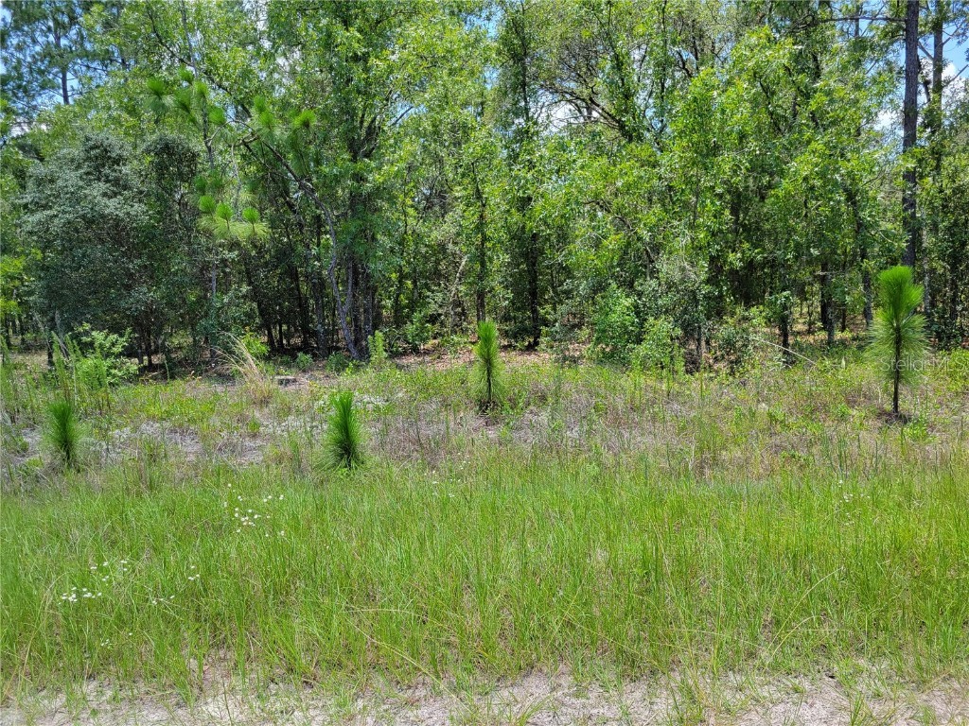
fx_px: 728
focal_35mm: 26
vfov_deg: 53.1
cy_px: 363
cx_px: 484
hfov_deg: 67.3
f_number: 1.8
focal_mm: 5.4
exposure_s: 1/758
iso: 40
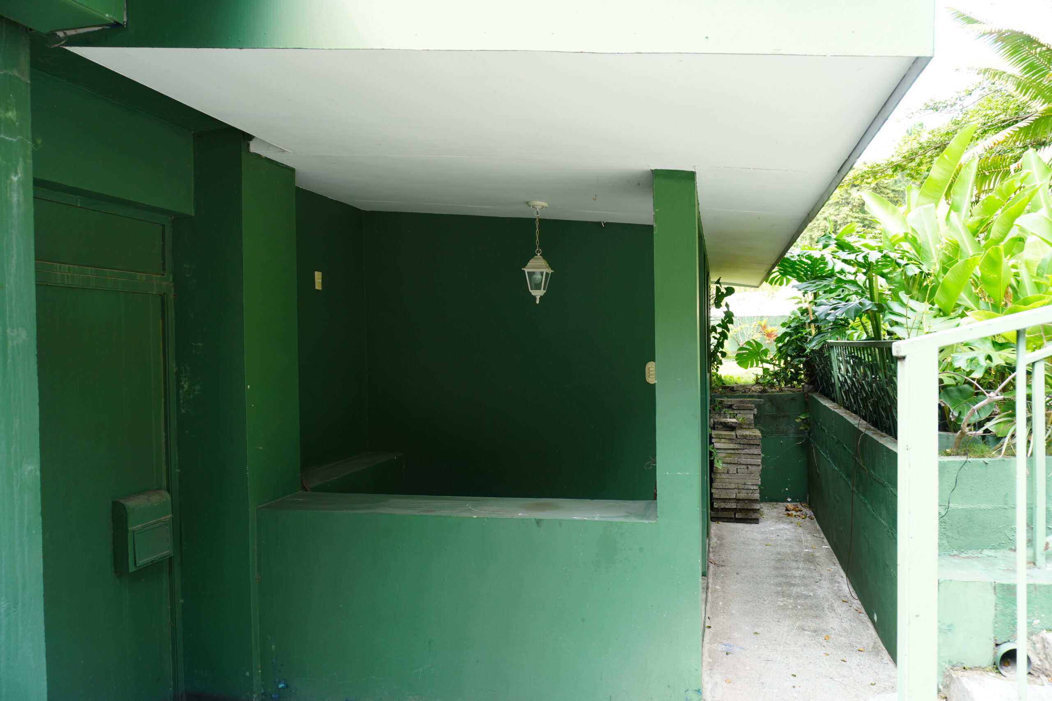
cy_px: 350
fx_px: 701
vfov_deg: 53.1
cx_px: 526
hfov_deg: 73.7
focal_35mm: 24
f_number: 4
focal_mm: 16
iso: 100
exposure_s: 1/60
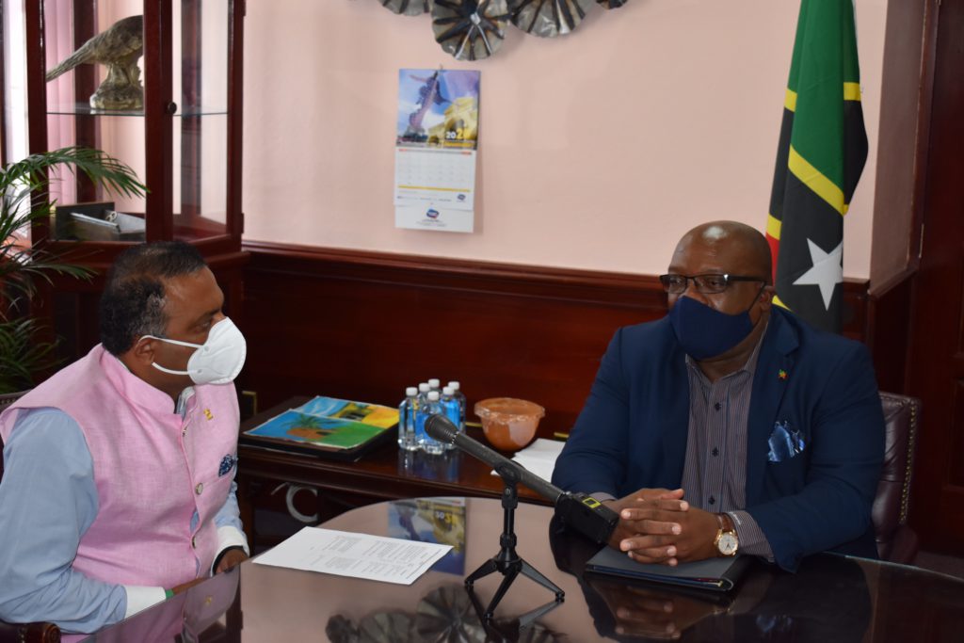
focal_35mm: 54
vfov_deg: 25.1
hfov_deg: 36.9
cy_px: 322
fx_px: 1446
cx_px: 482
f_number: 4.8
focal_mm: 36
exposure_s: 1/100
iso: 800
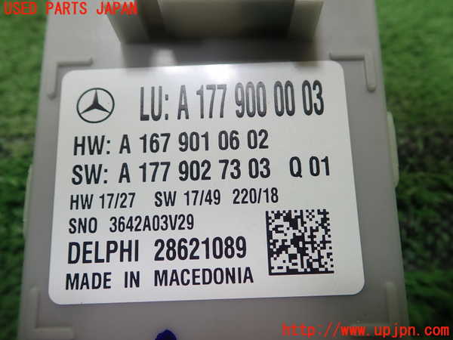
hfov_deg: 60.0
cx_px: 226
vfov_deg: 46.8
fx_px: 393
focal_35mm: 30
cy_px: 170
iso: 125
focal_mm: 5.5
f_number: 2.3
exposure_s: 1/125
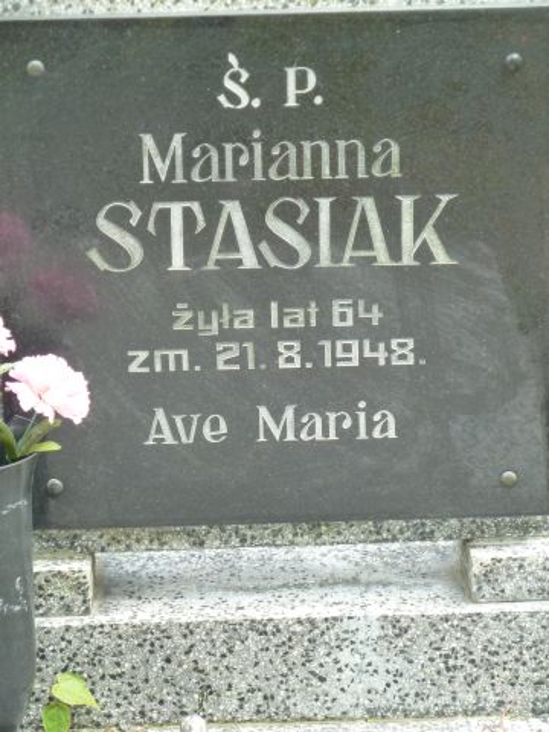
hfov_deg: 11.6
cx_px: 274
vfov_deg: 15.4
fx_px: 2707
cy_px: 366
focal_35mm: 128
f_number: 4.4
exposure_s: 1/50
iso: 160
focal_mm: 21
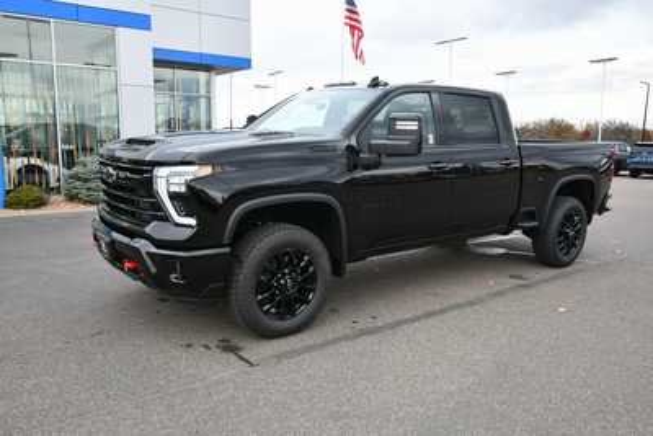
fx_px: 544
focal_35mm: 30
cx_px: 326
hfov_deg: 61.9
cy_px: 218
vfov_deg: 43.6
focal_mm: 20
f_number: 5.6
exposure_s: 1/250
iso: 500
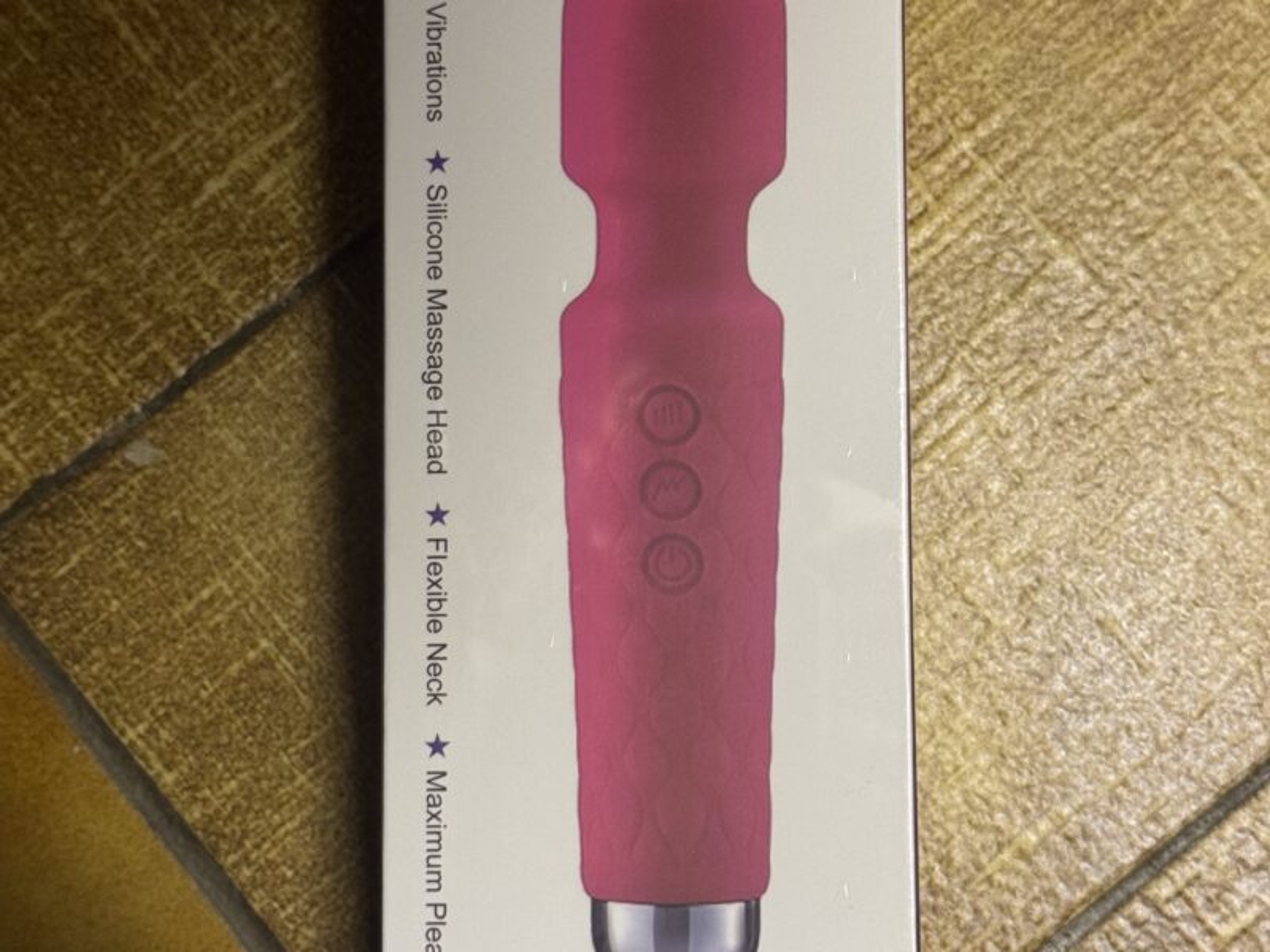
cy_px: 476
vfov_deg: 30.3
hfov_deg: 39.7
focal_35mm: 48
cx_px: 635
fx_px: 1761
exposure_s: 1/33
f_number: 1.78
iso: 200
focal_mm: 6.76
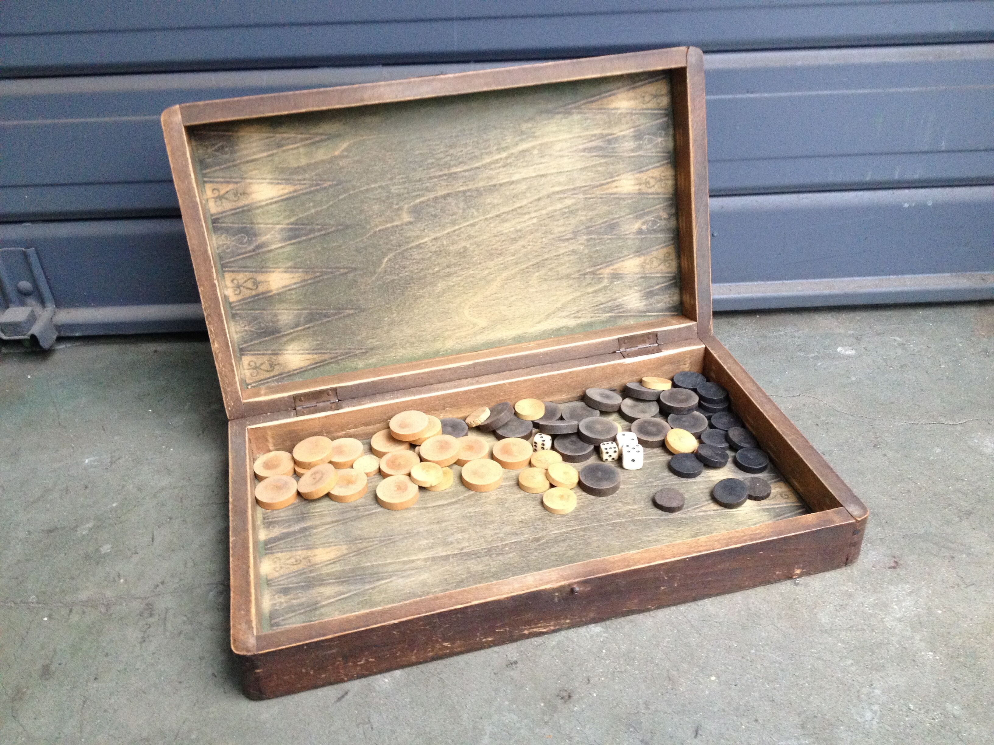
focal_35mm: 35
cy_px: 372
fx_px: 1005
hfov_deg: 52.6
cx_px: 497
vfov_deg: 40.7
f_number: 2.4
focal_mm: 4.28
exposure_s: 1/20
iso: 250
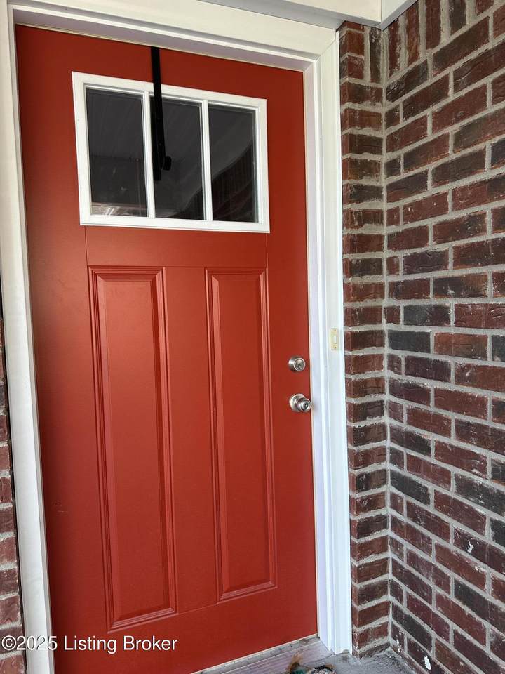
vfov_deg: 71.6
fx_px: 467
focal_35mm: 24
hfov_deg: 56.8
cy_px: 337
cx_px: 252
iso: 64
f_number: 1.78
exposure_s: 1/170
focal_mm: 6.86
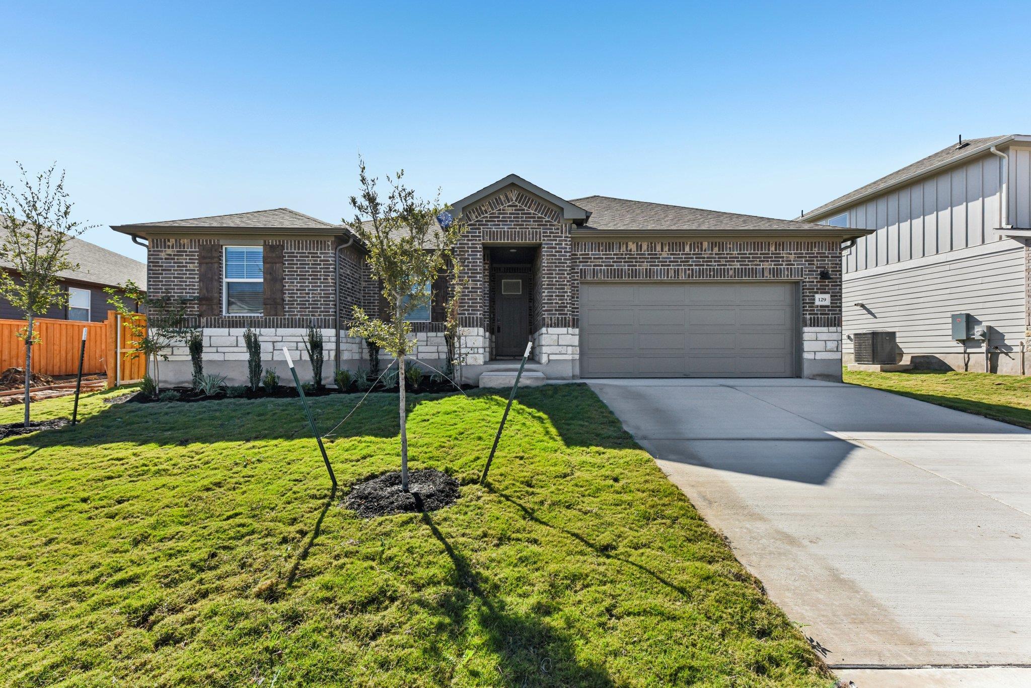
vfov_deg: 73.8
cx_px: 516
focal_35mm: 16
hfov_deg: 96.7
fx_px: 458
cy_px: 344
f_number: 8
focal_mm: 16
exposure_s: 1/1600
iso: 400
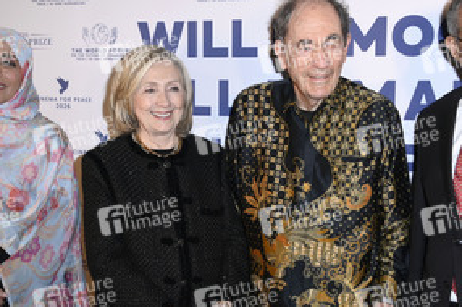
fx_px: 808
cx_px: 258
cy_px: 176
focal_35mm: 63
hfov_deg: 31.9
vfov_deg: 21.5
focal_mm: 40
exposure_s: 1/250
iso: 500
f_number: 5.6
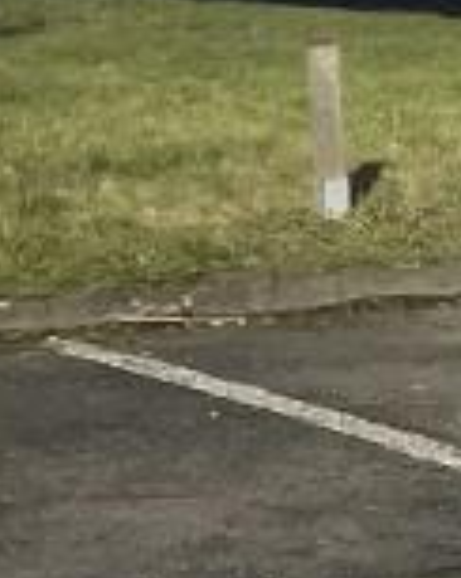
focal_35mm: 213
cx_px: 2313
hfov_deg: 5.5
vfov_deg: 9.0
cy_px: -34
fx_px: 3640
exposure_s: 1/5556
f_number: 1.6
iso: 32
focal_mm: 4.2
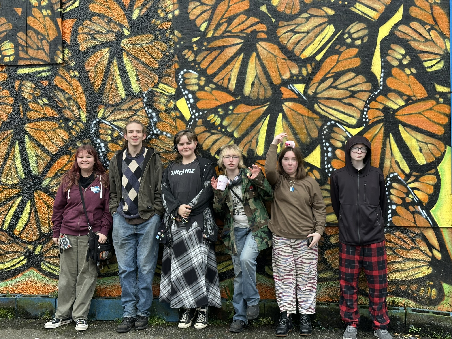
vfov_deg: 30.3
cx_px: 226
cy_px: 170
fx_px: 627
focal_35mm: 48
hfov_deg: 39.7
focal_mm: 6.86
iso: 50
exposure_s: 1/153
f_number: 1.78
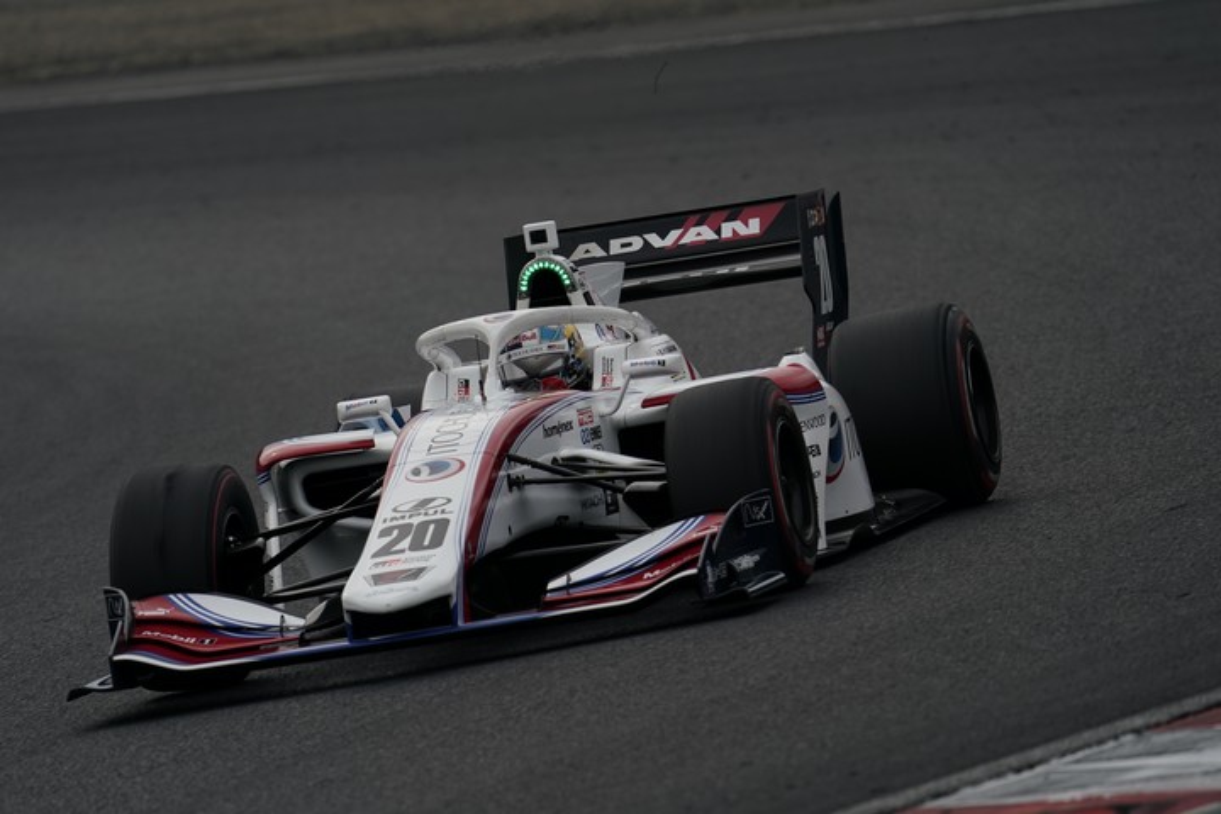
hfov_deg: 3.4
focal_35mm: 600
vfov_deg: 2.3
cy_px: 407
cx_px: 610
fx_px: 20348
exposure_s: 1/800
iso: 250
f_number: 8
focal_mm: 600
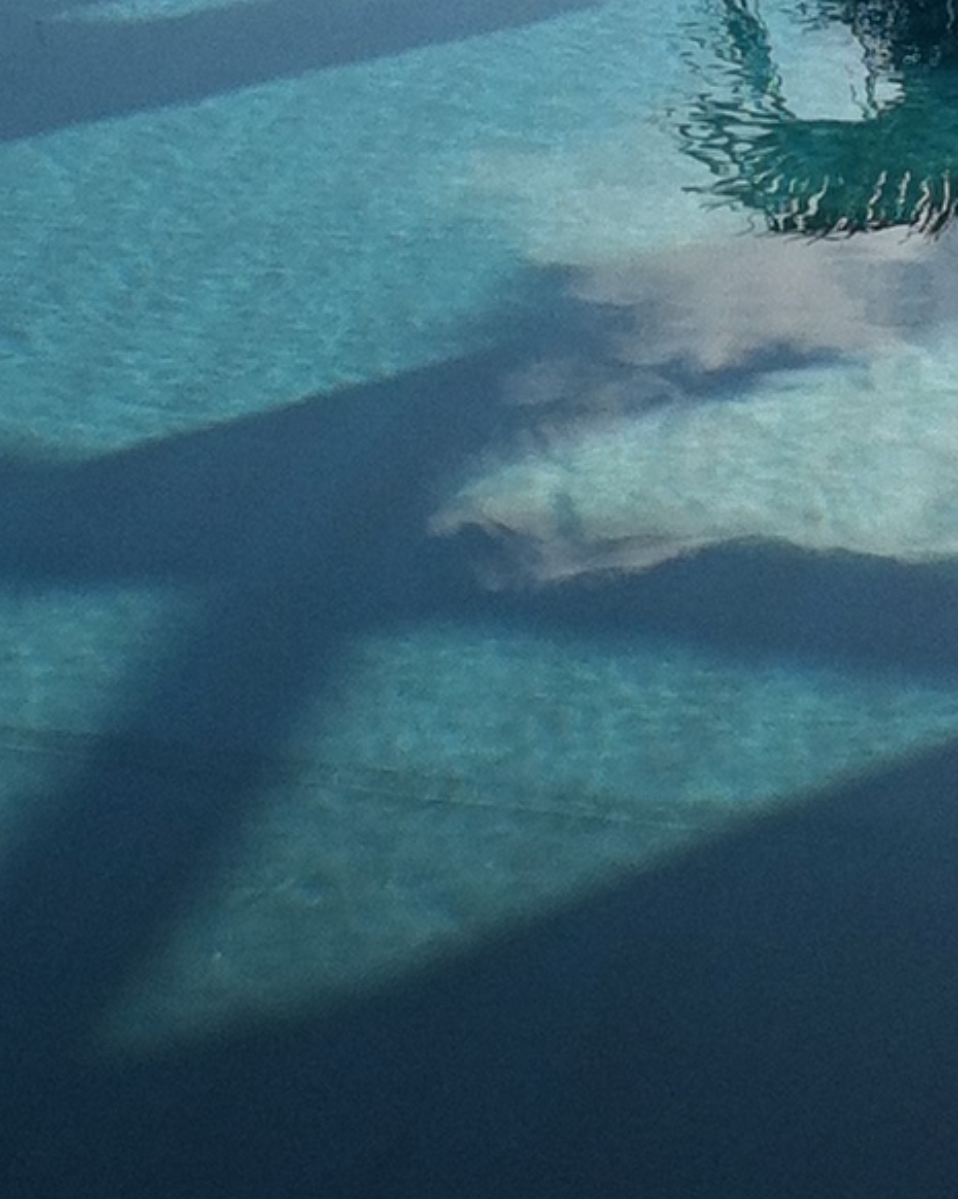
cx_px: 579
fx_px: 5391
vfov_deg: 12.7
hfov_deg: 10.2
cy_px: 299
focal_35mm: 152
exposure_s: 1/794
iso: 80
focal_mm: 3.85
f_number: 2.8
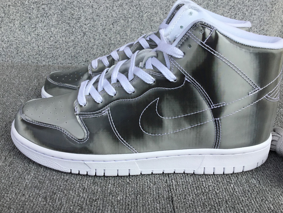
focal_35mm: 33
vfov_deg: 43.0
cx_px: 144
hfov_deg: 55.3
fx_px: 270
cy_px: 104
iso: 25
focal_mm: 3.3
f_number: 2.4
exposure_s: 1/823
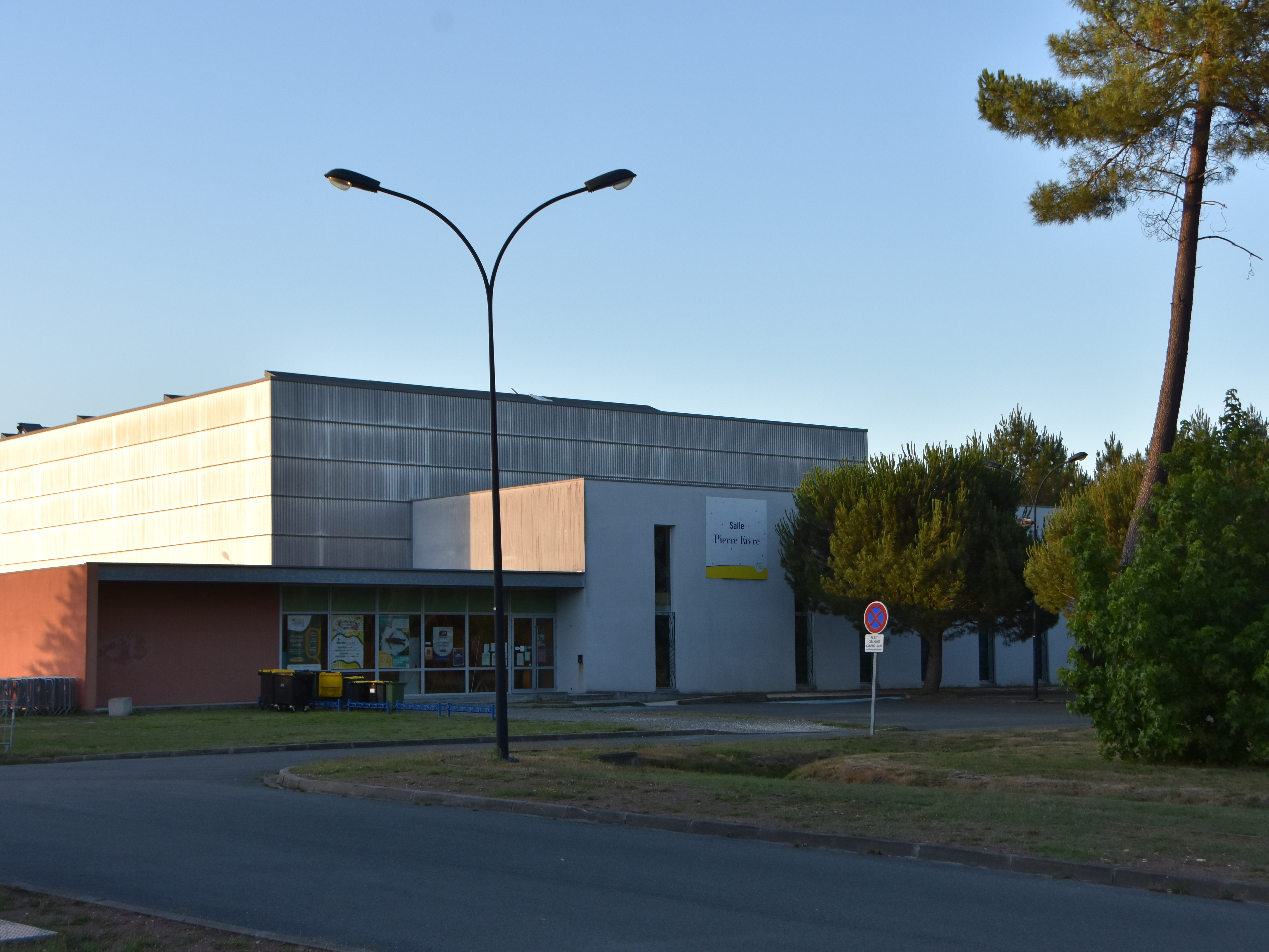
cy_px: 476
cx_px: 688
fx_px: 1906
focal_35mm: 52
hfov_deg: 36.8
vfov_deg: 28.0
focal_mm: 32
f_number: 8
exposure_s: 1/500
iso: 640
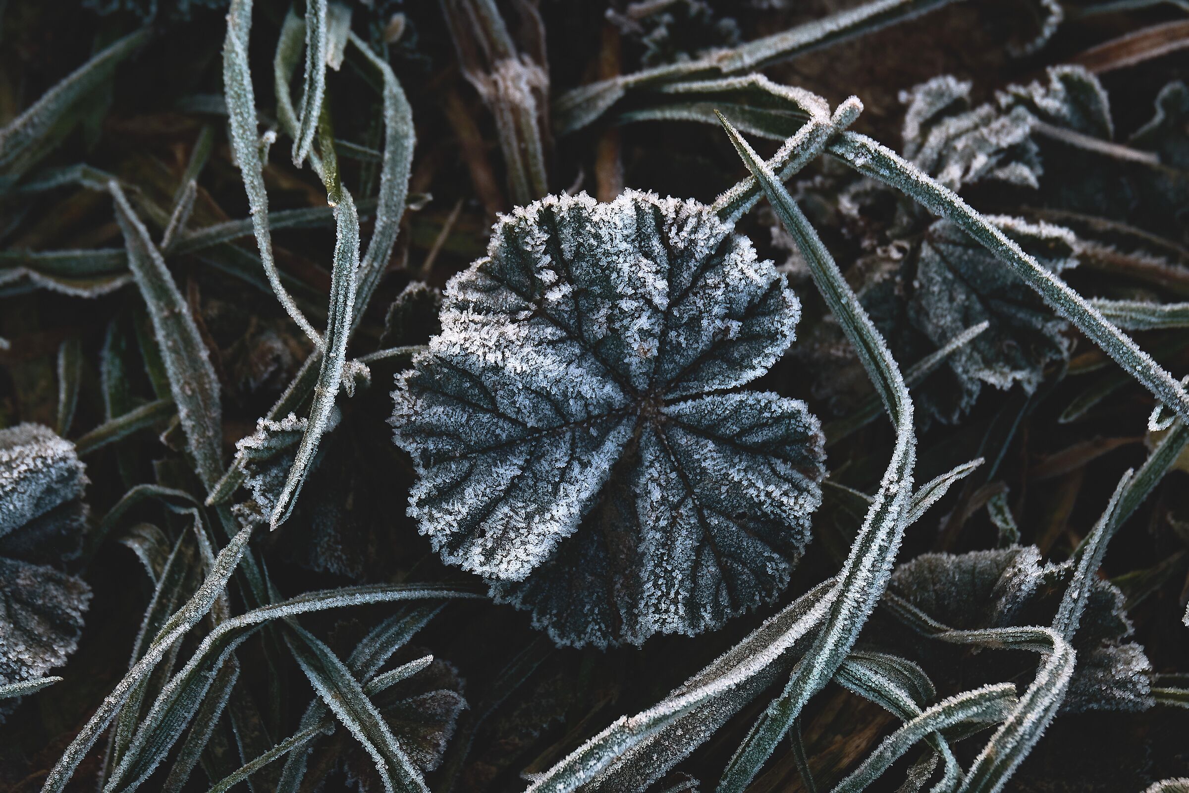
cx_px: 594
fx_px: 9908
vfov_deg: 4.6
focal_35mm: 300
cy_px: 396
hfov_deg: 6.9
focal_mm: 200
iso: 800
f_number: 8
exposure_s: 1/125
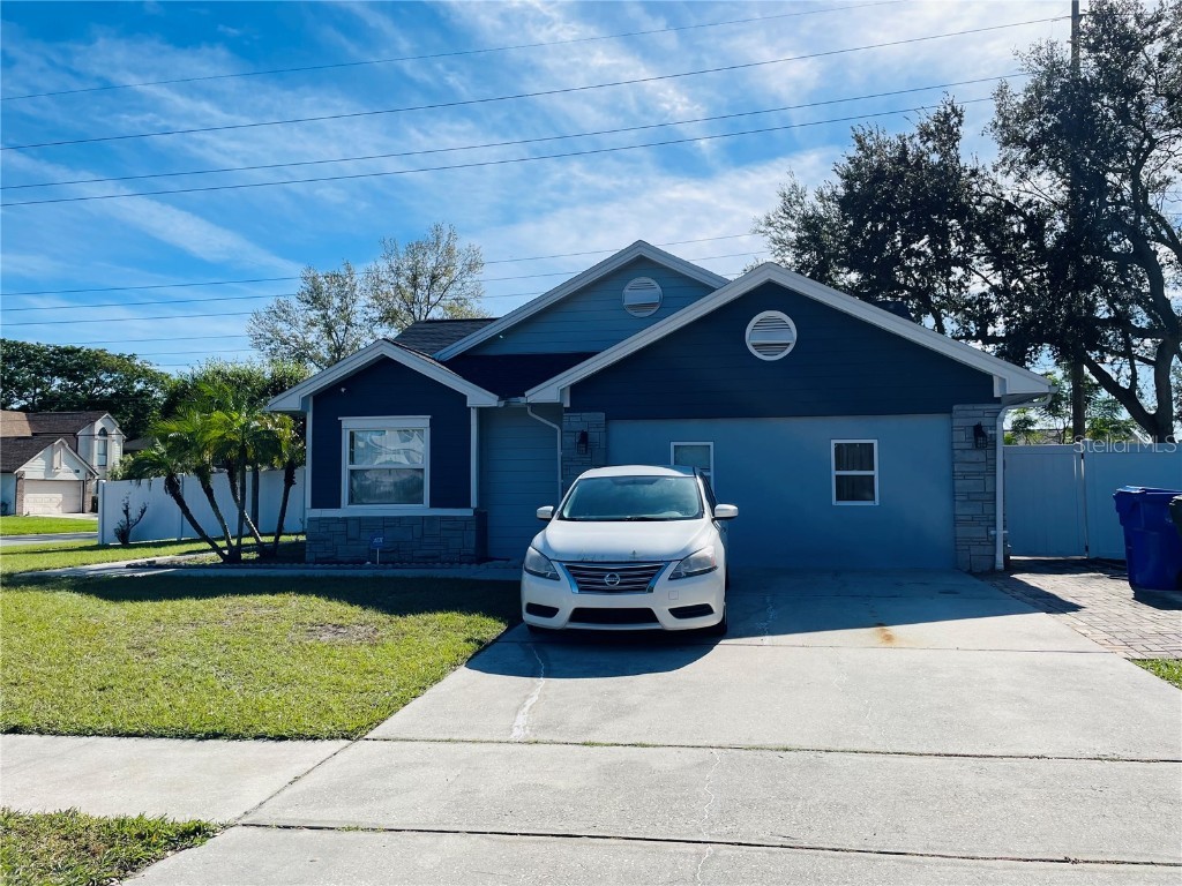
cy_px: 443
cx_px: 591
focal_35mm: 26
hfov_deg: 67.3
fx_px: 888
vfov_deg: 53.1
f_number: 1.6
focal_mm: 4.2
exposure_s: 1/4132
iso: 32
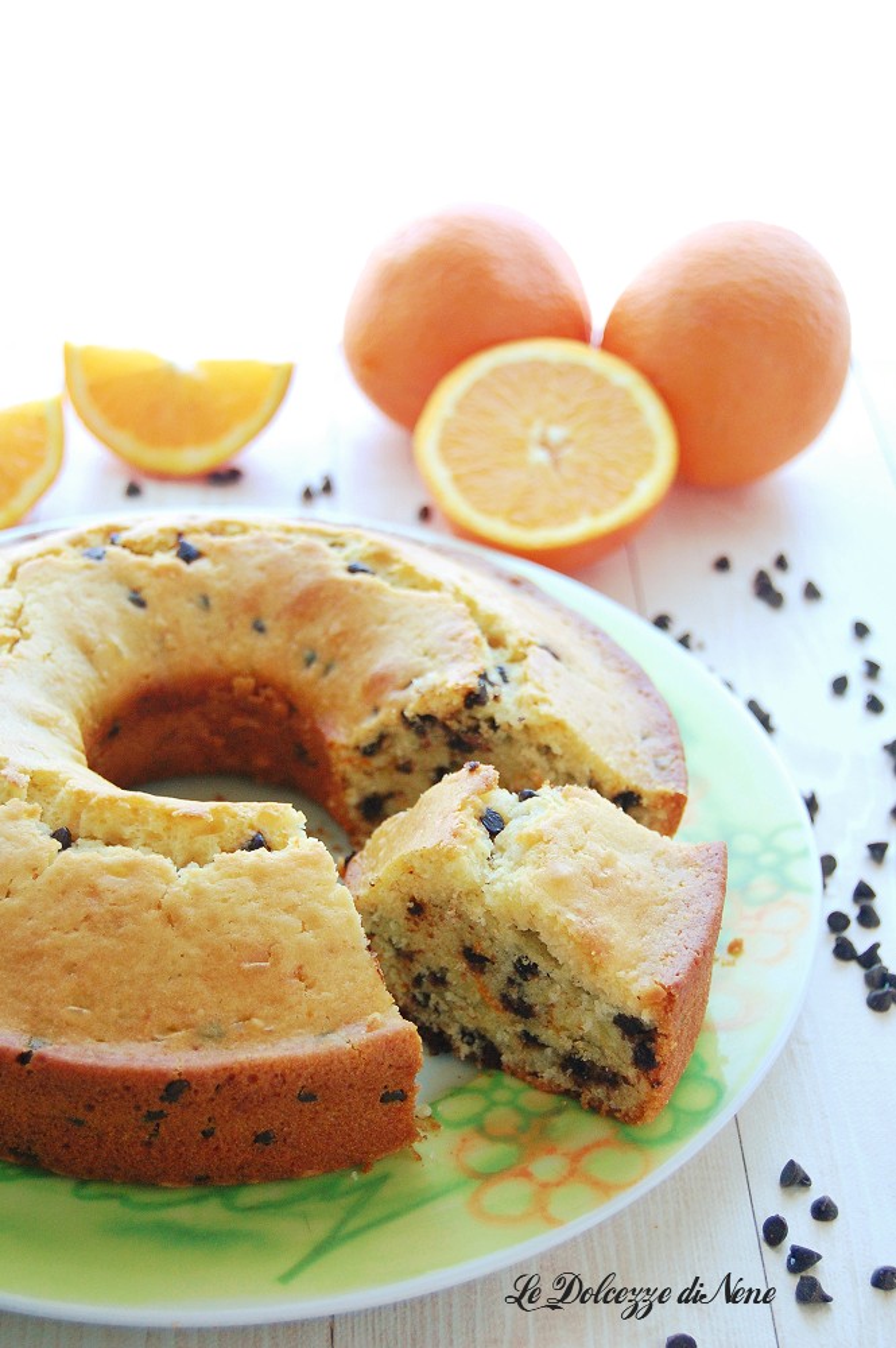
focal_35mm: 60
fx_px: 2244
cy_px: 674
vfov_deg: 33.4
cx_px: 448
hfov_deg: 22.6
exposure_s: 1/20
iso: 800
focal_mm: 40
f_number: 5
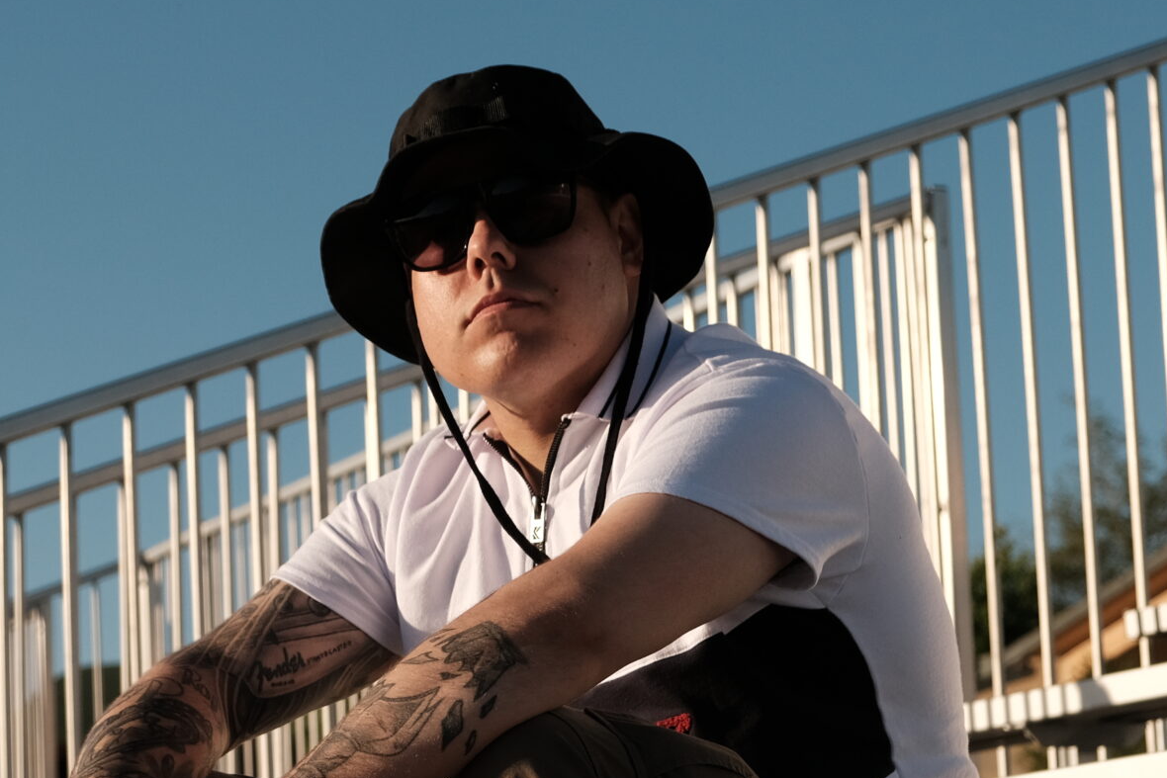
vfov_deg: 13.2
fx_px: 3307
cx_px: 301
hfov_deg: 19.9
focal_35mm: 102
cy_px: 774
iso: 400
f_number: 4
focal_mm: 31.5
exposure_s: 1/4000
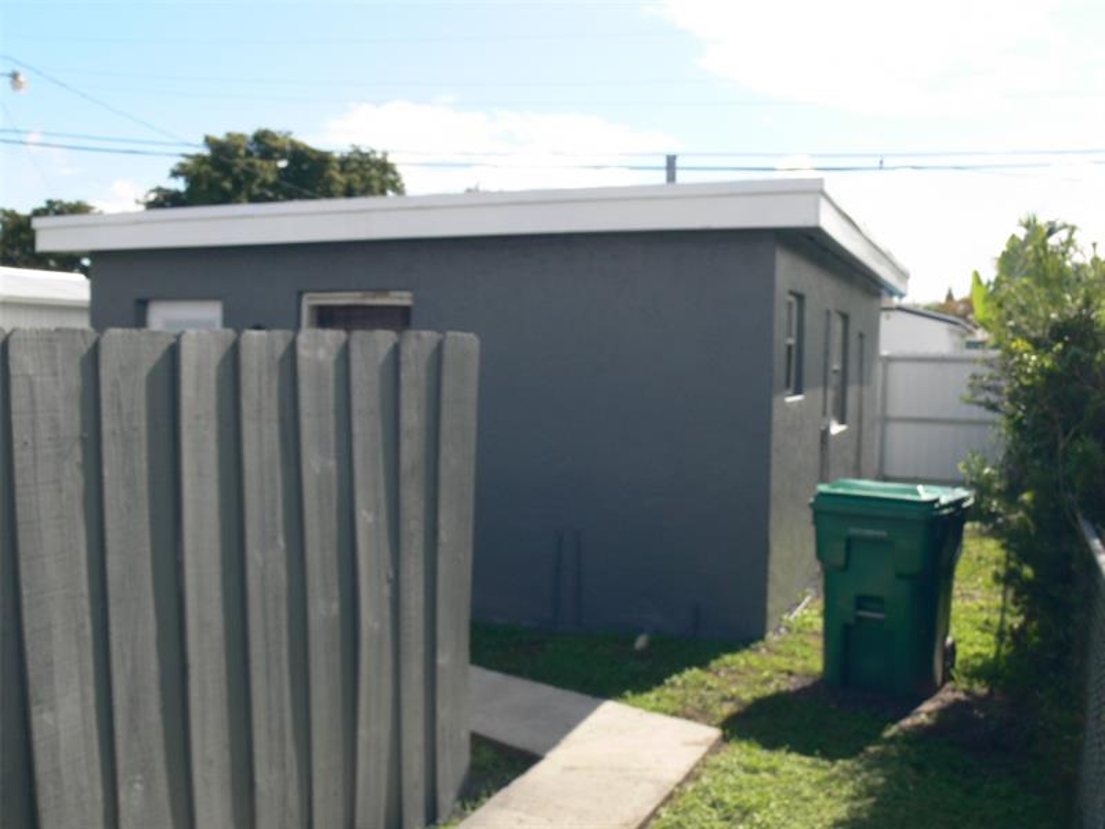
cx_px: 552
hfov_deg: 52.6
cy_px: 414
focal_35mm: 35
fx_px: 1117
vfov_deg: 40.7
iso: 80
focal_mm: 7.4
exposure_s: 1/200
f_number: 5.6
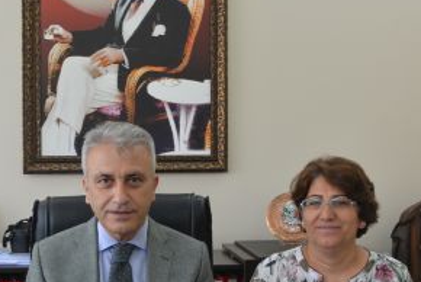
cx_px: 196
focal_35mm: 62
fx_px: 726
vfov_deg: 21.9
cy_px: 159
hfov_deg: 32.3
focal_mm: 20
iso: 560
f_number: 4
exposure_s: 1/60
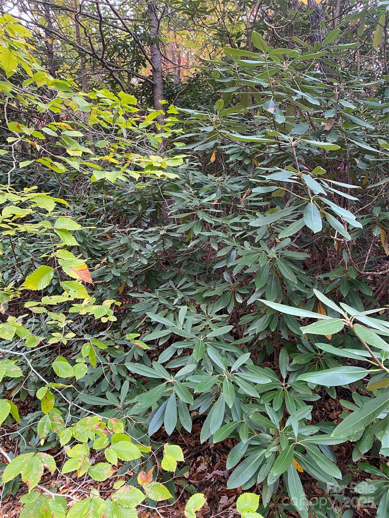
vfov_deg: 67.3
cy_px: 259
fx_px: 390
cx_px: 194
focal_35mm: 26
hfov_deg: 53.1
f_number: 1.8
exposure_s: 1/94
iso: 125
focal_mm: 4.25
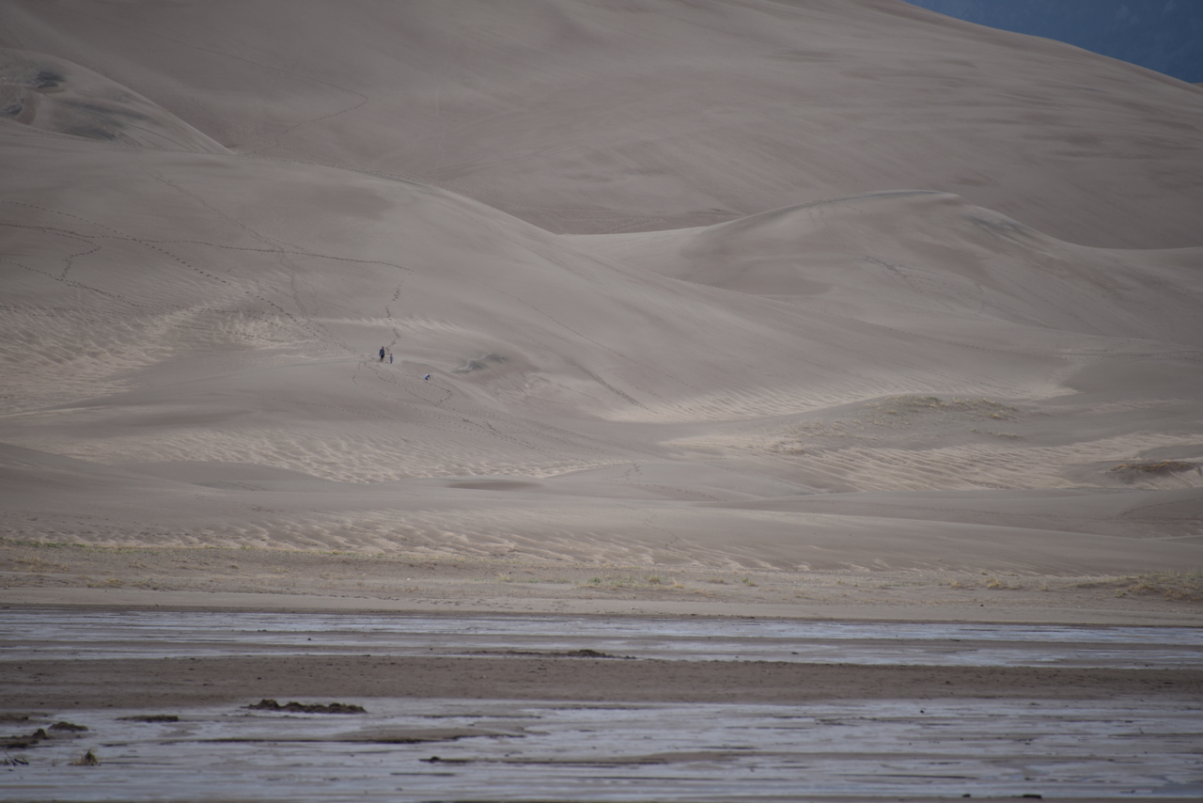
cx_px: 602
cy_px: 402
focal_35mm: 300
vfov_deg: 4.6
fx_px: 10027
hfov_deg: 6.9
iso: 100
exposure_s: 1/640
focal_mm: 300
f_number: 5.6
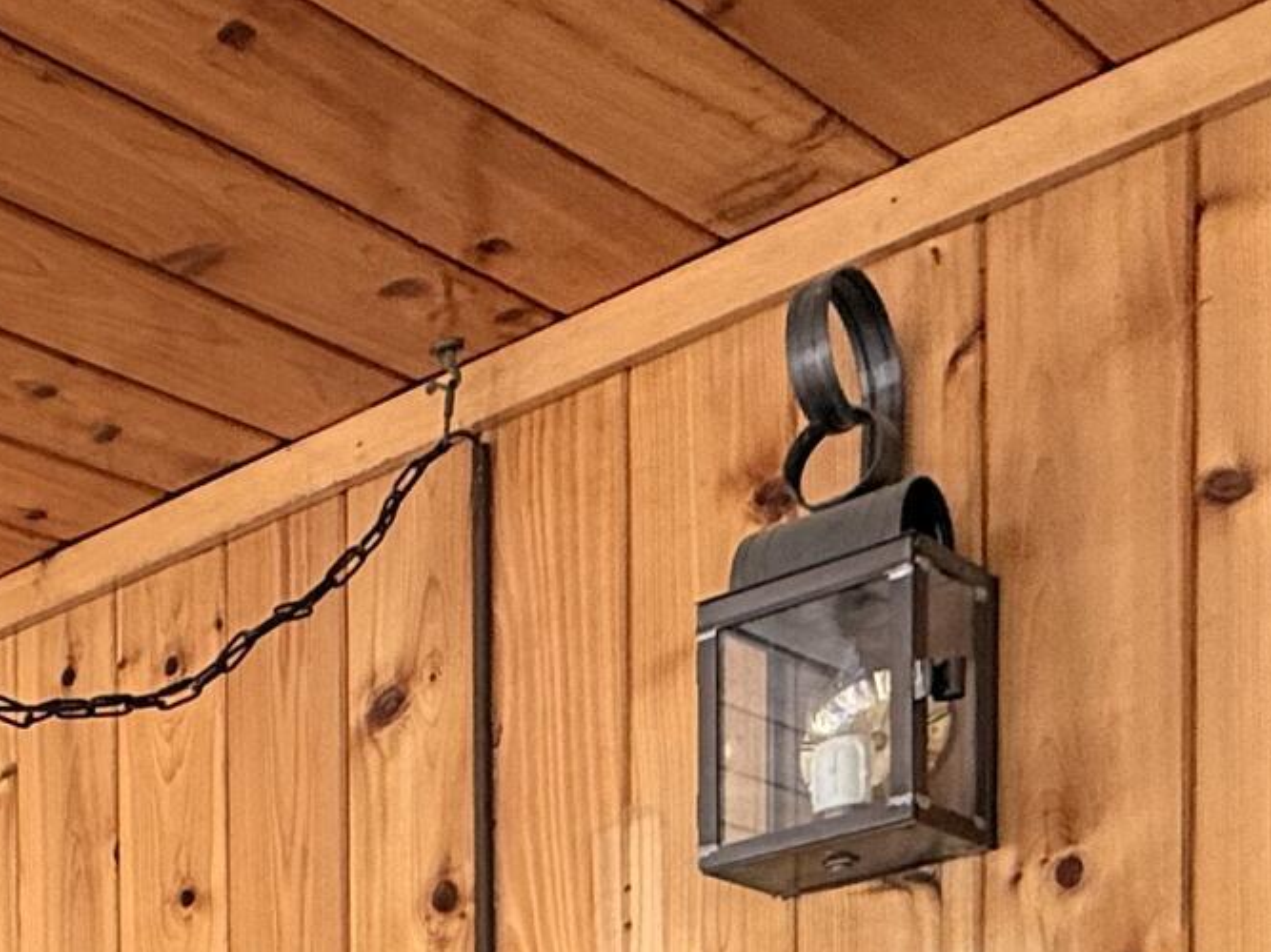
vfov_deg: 18.9
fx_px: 2313
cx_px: -570
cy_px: 1620
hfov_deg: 24.7
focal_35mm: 63
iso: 64
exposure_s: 1/109
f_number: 2.2
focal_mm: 2.22
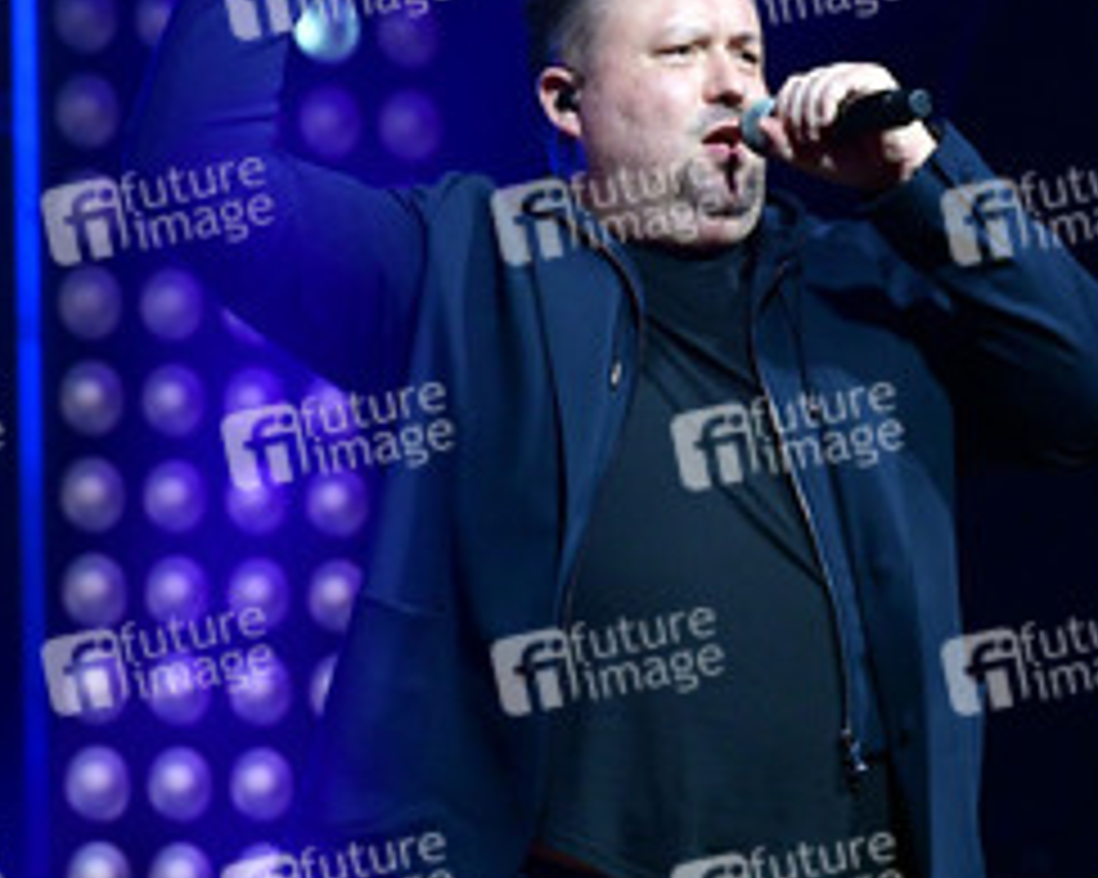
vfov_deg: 4.5
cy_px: 324
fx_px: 11272
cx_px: 668
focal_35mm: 347
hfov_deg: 5.6
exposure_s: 1/400
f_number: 5.6
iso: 3200
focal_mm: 200
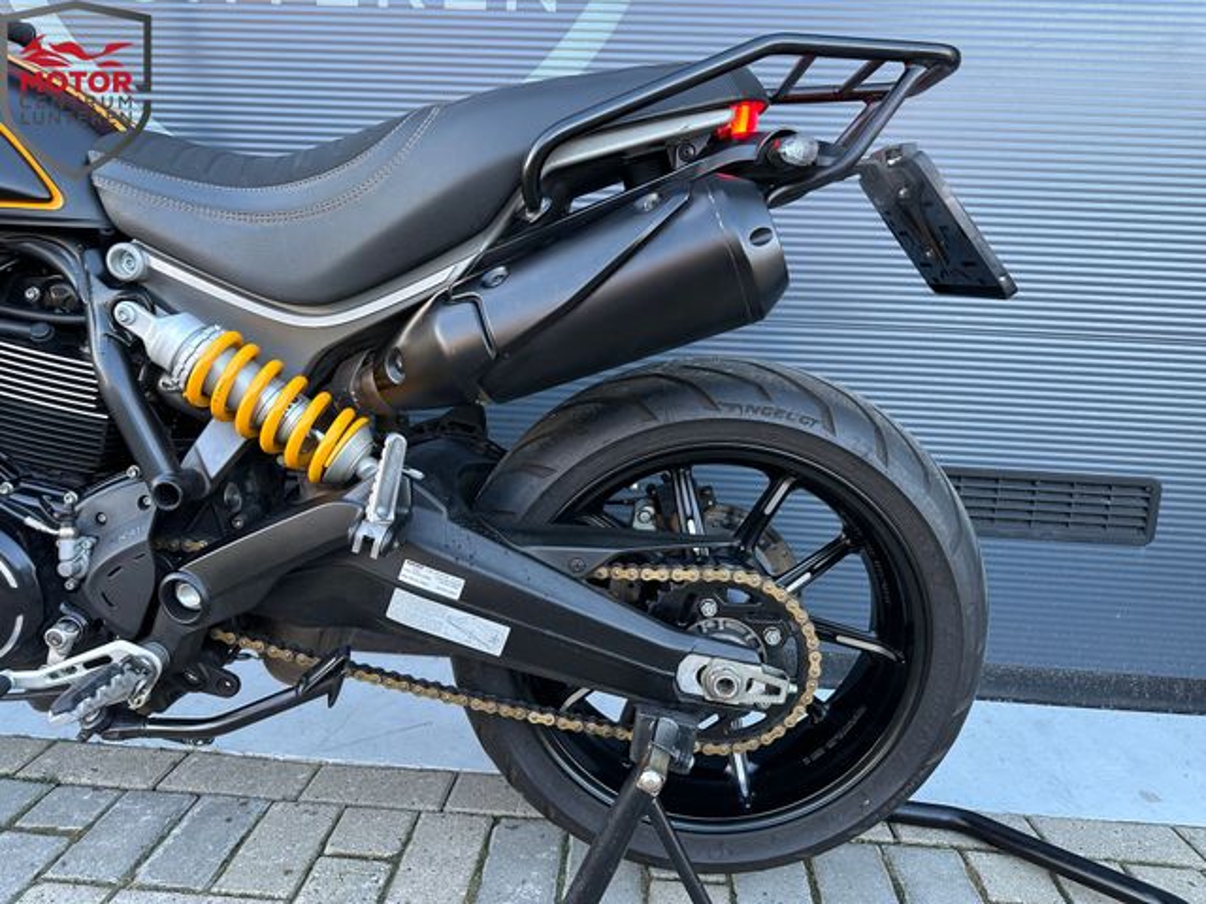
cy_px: 452
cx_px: 603
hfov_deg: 71.6
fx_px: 836
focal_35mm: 24
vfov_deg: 56.8
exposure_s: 1/121
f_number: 1.78
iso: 125
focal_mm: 6.86
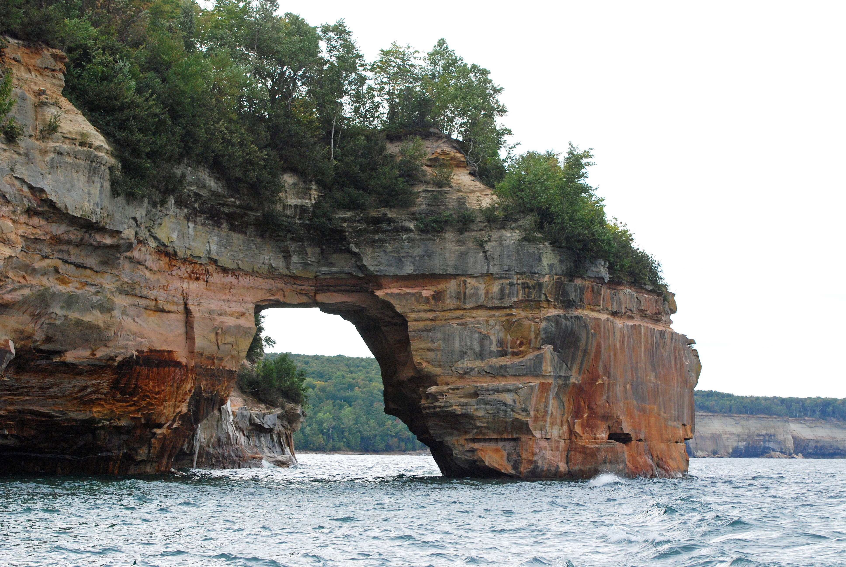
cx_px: 423
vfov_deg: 13.1
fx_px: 2470
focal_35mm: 105
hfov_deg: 19.4
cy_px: 284
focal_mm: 70
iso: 400
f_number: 7.1
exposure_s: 1/500
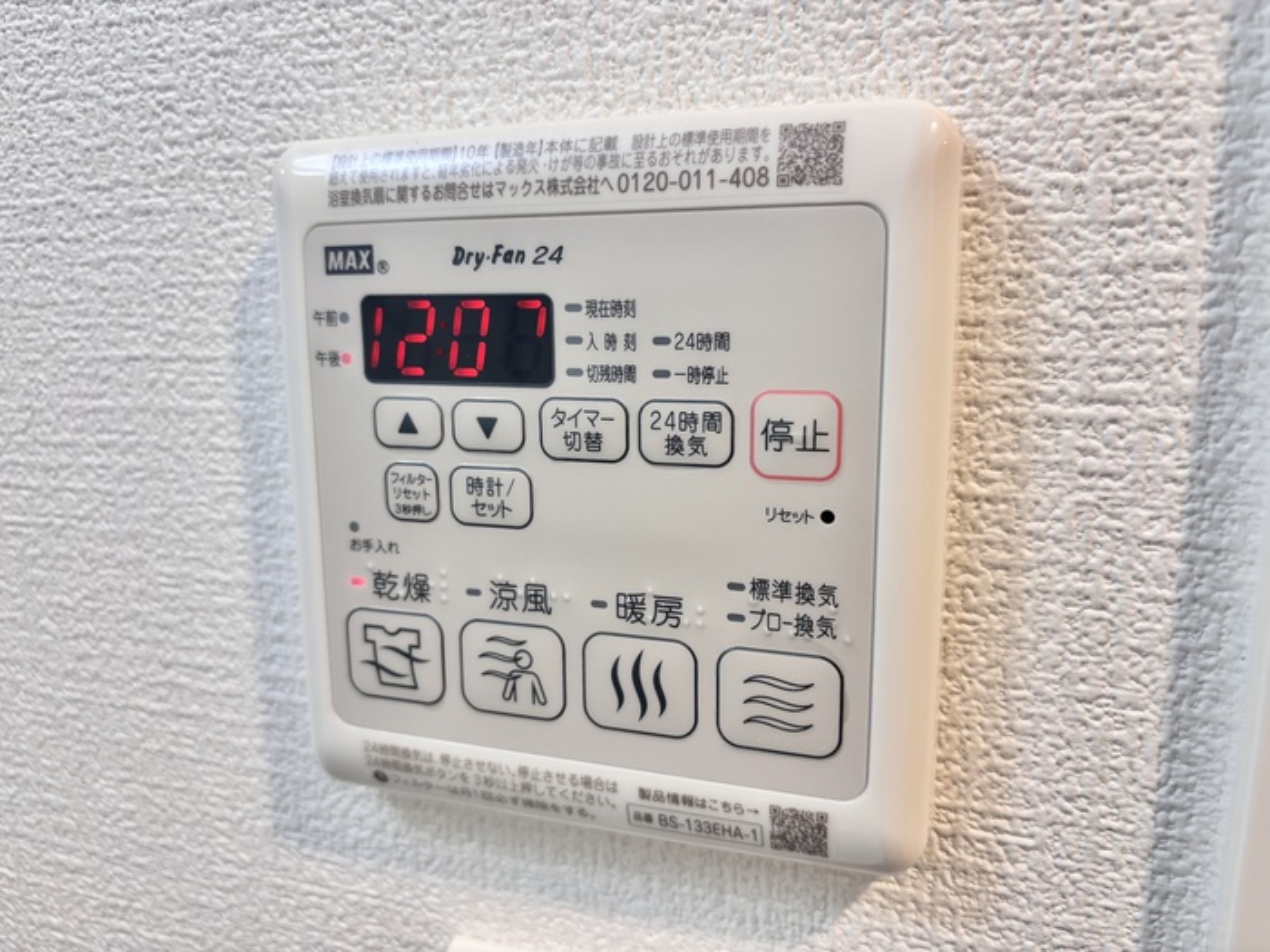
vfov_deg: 53.1
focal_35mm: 26
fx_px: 954
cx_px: 635
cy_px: 476
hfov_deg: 67.3
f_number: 1.6
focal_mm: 5.96
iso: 100
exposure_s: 1/120
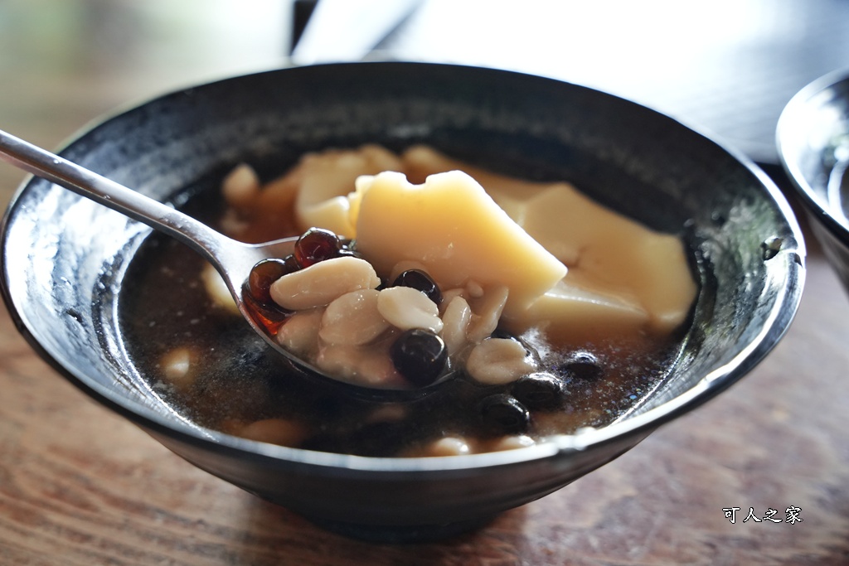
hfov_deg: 44.2
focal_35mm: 44
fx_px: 1045
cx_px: 424
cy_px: 283
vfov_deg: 30.3
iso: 3200
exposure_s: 1/160
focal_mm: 44.3
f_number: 5
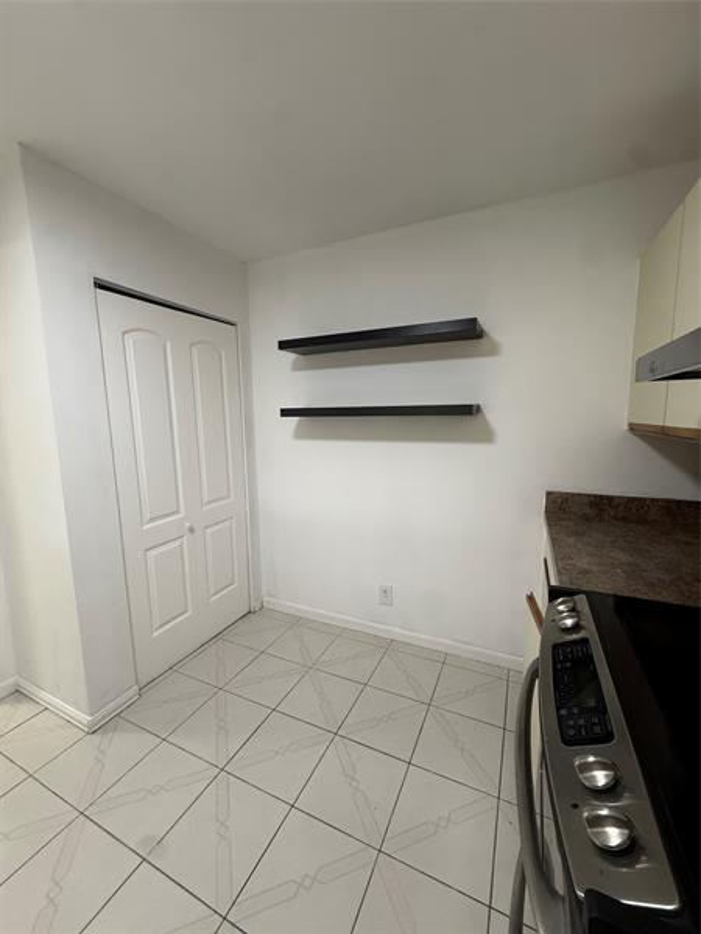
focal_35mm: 14
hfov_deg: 85.7
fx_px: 378
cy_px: 467
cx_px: 350
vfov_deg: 102.1
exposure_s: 1/60
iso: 200
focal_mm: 2.22
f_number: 2.2
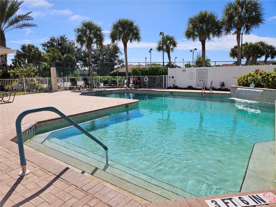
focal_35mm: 23
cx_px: 138
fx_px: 183
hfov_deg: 73.9
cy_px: 104
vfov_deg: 58.9
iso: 25
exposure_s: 1/3050
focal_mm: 5.4
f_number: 1.8
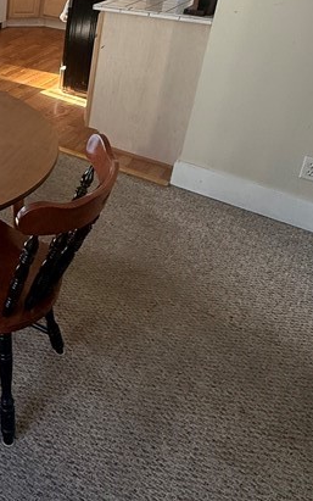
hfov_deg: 28.2
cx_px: -97
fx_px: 505
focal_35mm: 37
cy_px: 111
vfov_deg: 50.1
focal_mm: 2.22
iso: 200
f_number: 2.2
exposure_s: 1/120
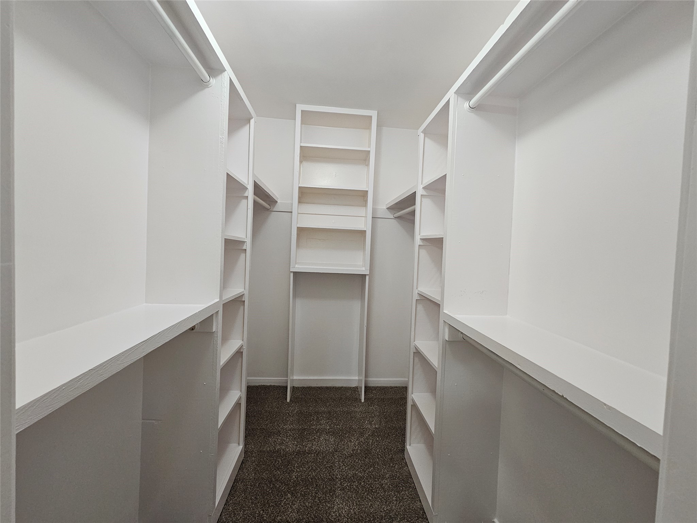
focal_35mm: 13
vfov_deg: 89.9
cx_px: 348
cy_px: 262
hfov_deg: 106.2
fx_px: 262
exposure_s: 1/60
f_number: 2.2
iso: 200
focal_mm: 2.2
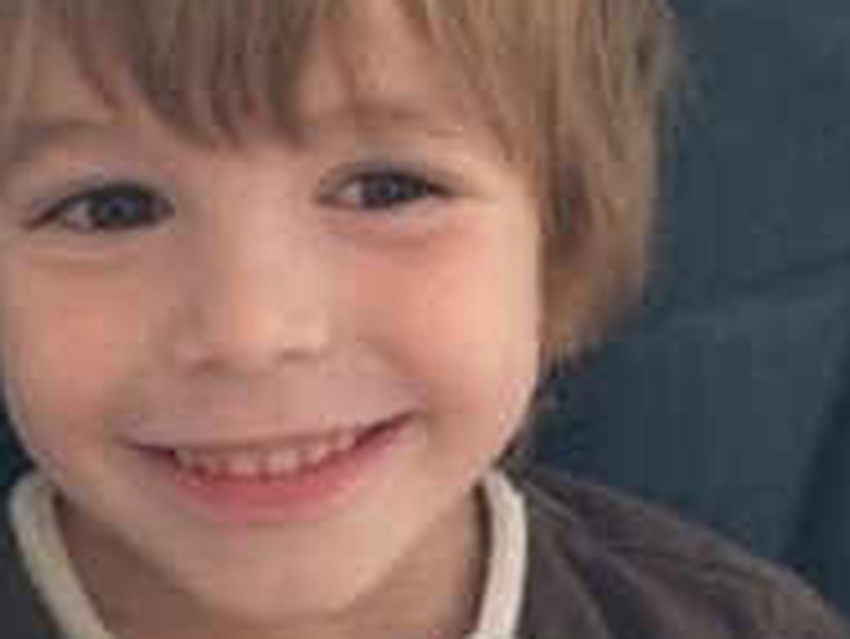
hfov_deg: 19.5
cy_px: 270
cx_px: 823
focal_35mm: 98
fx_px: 2408
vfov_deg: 15.1
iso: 320
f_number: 2.2
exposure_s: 1/20
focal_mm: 4.15
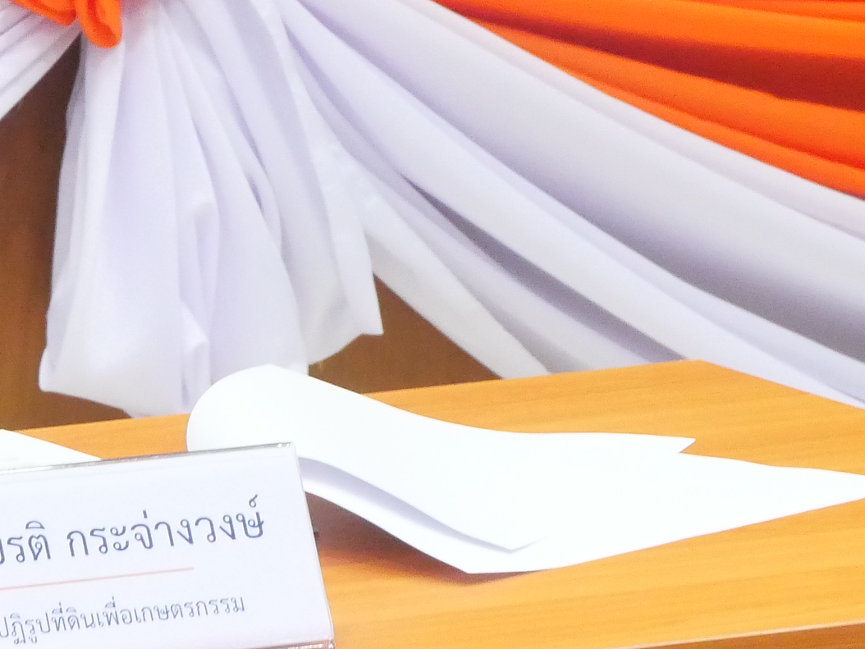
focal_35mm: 420
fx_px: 10498
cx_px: -654
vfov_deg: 3.5
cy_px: -27
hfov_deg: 4.7
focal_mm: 60
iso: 3200
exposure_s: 1/30
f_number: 8
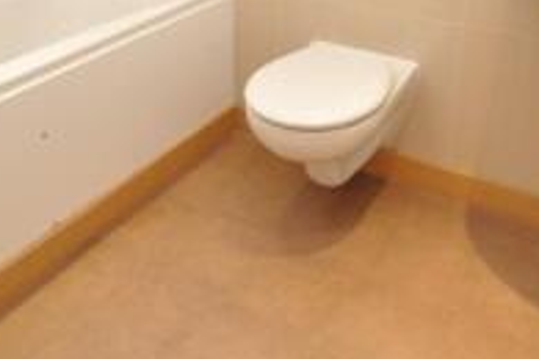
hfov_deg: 48.2
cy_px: -29
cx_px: 260
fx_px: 602
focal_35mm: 40
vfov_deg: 30.1
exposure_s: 1/60
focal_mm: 11
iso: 640
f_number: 4.5
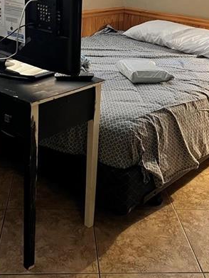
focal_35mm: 51
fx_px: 411
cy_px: 41
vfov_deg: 35.8
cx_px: 92
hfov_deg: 28.5
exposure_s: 1/40
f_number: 1.5
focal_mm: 5.7
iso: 500
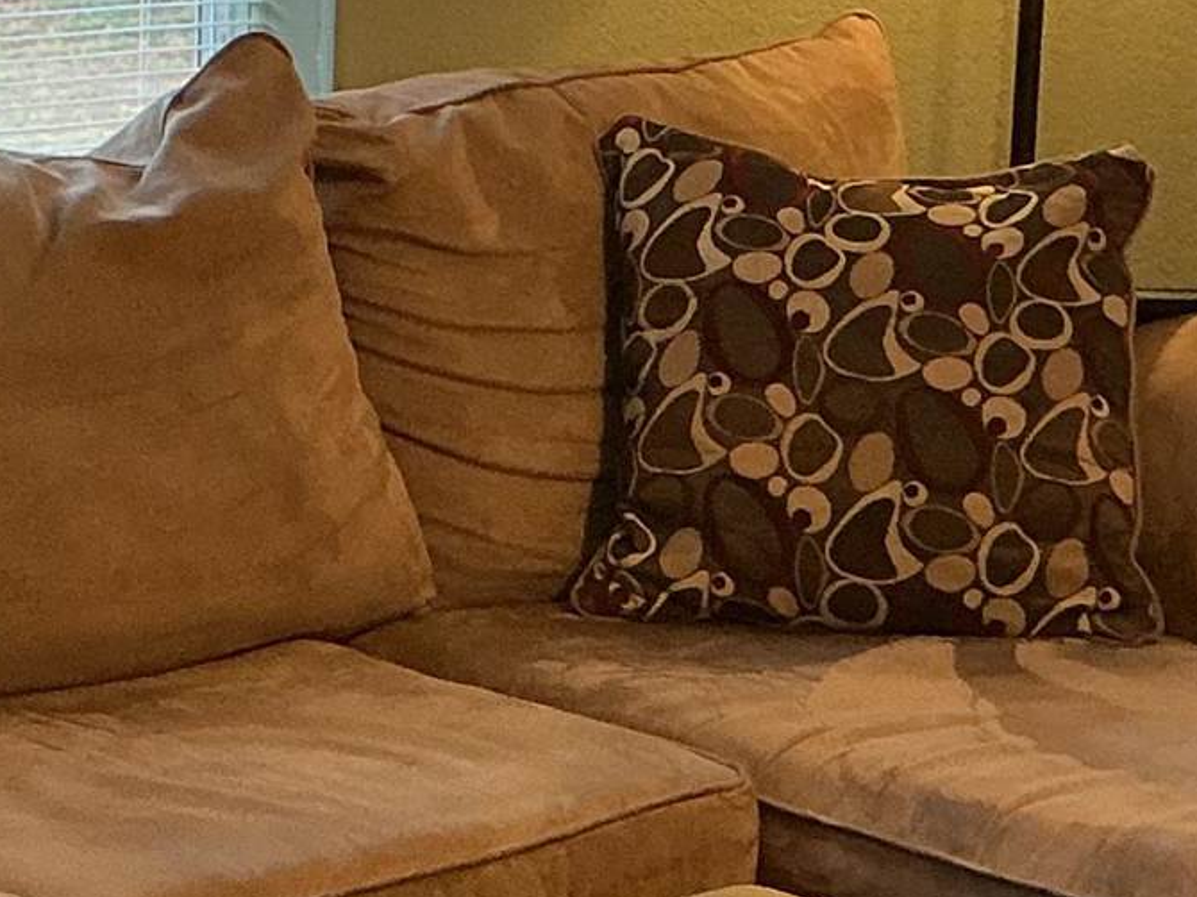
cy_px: 765
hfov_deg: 14.7
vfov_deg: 11.1
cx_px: 180
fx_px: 4597
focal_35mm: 133
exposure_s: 1/60
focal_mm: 3
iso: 125
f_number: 1.8
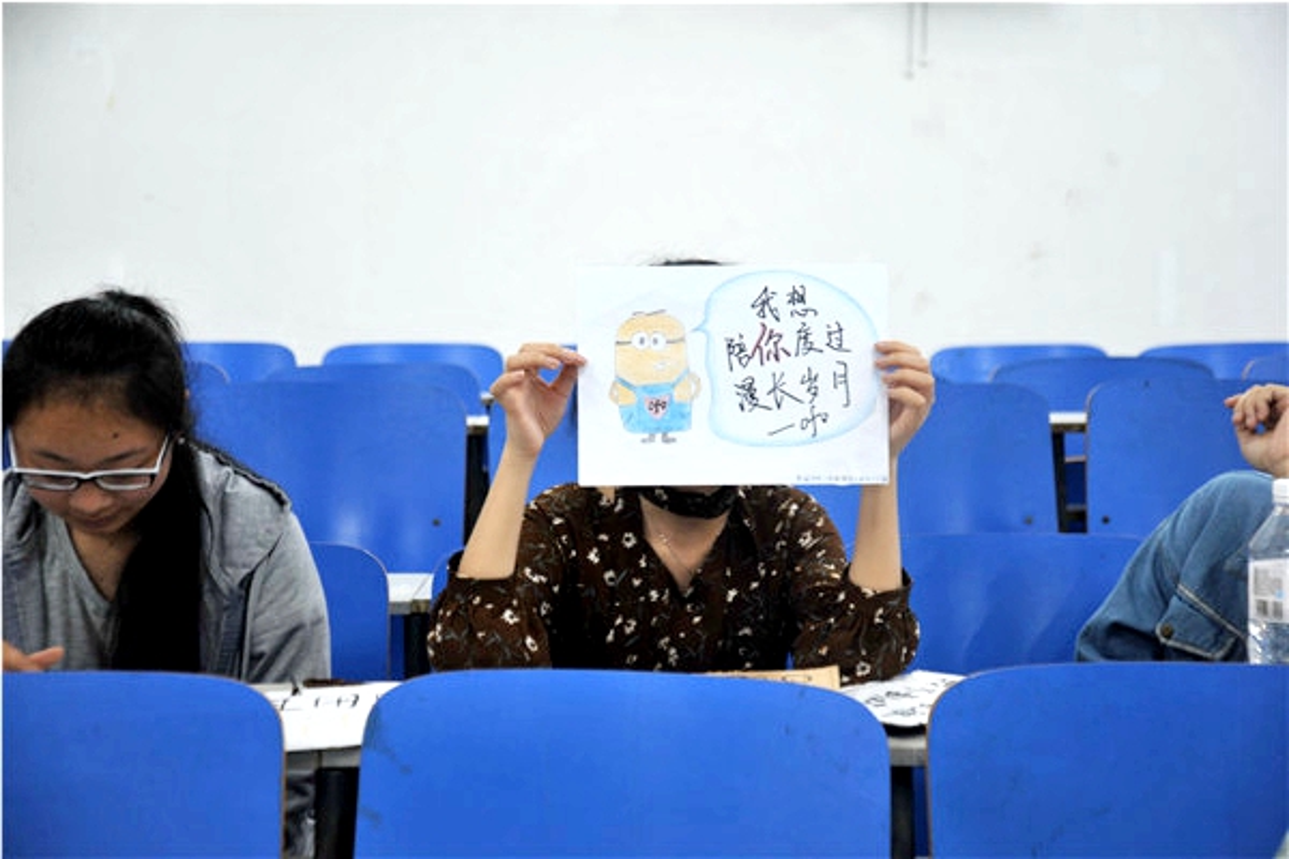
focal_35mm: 62
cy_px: 430
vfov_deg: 21.9
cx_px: 644
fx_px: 2220
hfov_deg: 32.4
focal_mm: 62
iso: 200
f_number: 4.5
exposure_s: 1/20
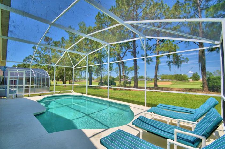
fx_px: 94
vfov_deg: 77.2
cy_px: 74
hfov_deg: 100.4
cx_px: 112
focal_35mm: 15
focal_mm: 10
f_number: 4.5
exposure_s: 1/1000
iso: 100
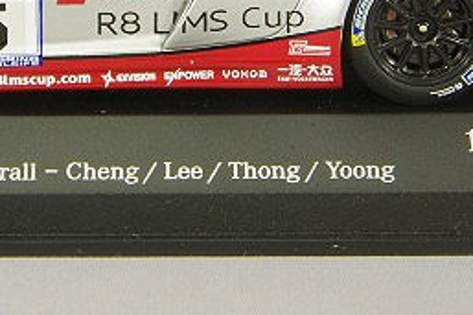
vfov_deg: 4.9
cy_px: -73
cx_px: 118
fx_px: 3663
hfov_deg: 7.4
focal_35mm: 279
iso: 400
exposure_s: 1
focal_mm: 75
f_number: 32
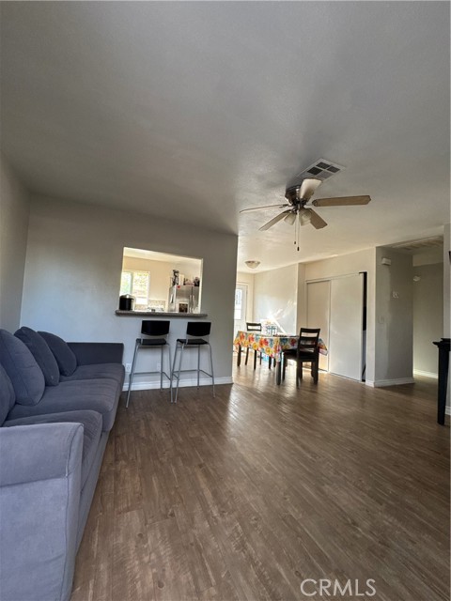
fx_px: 243
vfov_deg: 102.1
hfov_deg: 85.7
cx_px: 226
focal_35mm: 14
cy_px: 300
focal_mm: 2.22
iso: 160
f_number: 2.2
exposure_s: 1/99
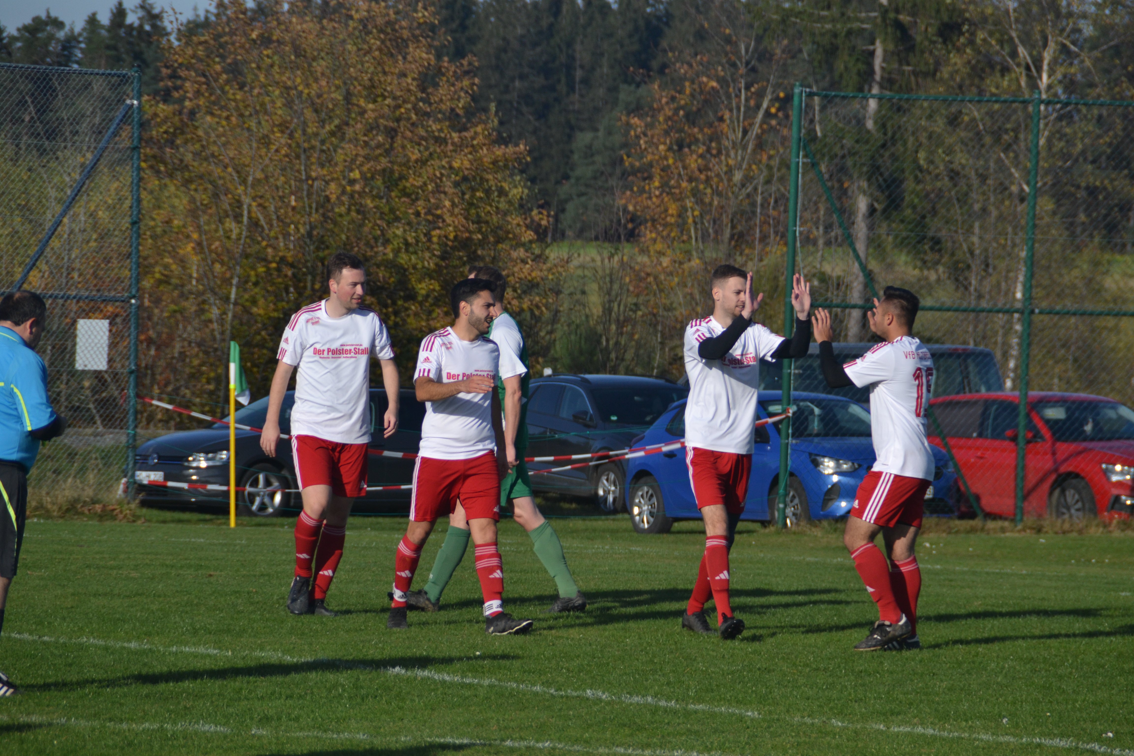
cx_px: 567
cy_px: 378
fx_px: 9449
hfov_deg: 6.9
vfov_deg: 4.6
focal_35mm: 300
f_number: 6.3
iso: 400
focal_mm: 200
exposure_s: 1/1600
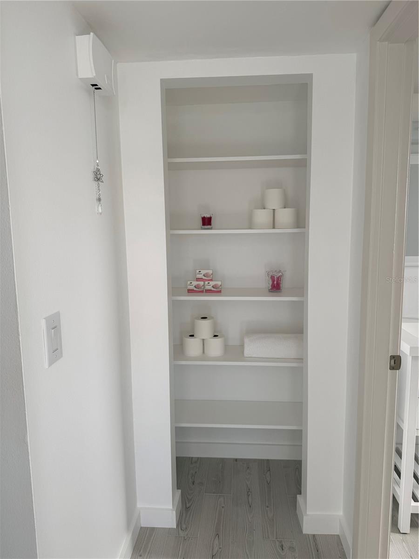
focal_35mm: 24
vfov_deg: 71.6
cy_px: 280
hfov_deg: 56.8
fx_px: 387
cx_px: 210
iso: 80
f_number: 1.78
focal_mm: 6.76
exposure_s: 1/326
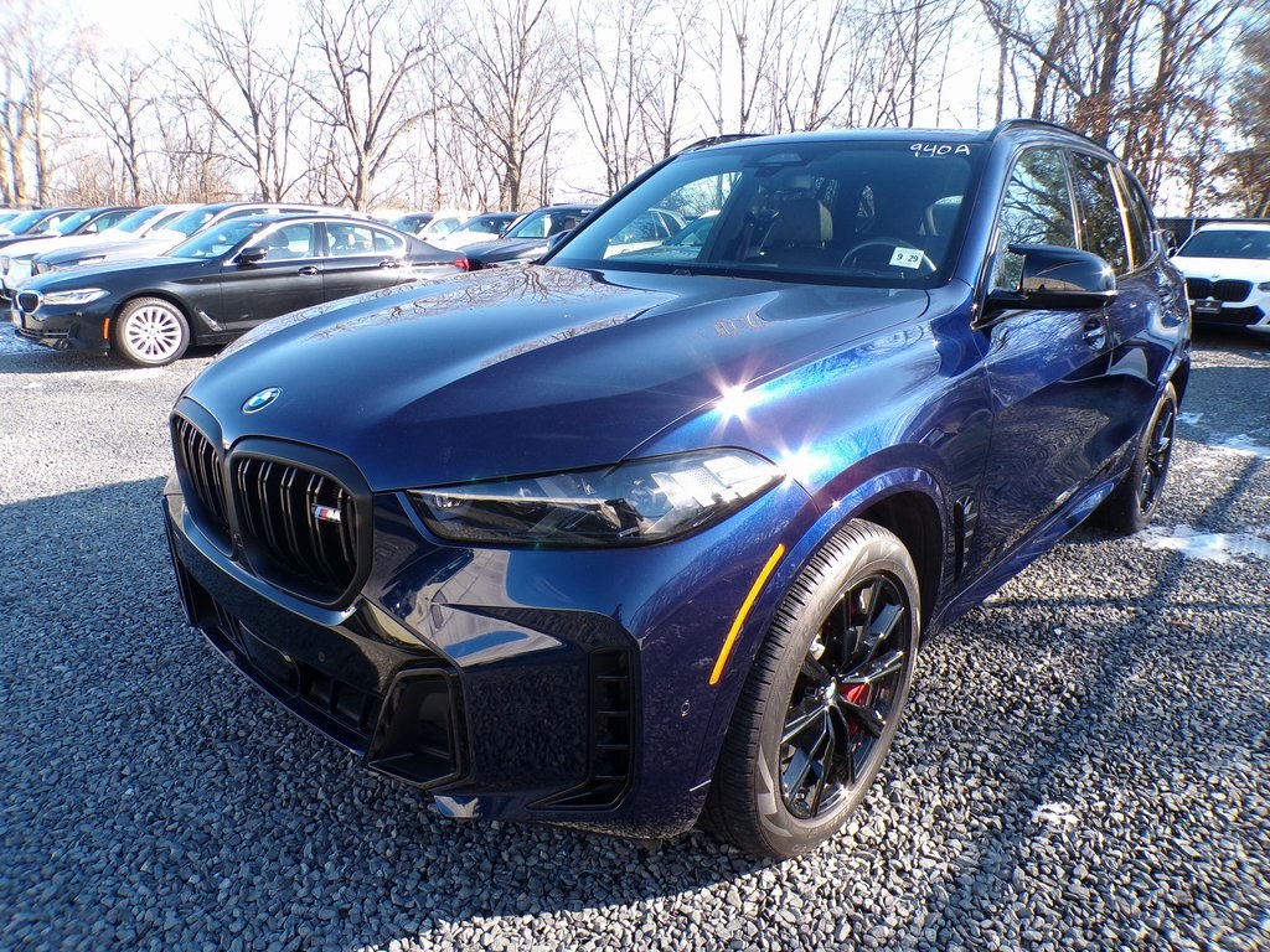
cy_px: 476
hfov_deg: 71.6
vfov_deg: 56.8
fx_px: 881
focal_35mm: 24
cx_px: 635
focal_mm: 4.3
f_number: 4.4
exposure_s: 1/105
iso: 100
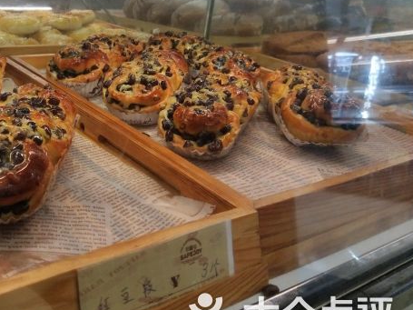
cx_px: 99
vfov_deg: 35.8
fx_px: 477
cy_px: 123
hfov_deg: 45.1
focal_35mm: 40
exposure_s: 1/100
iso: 250
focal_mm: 3.88
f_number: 2
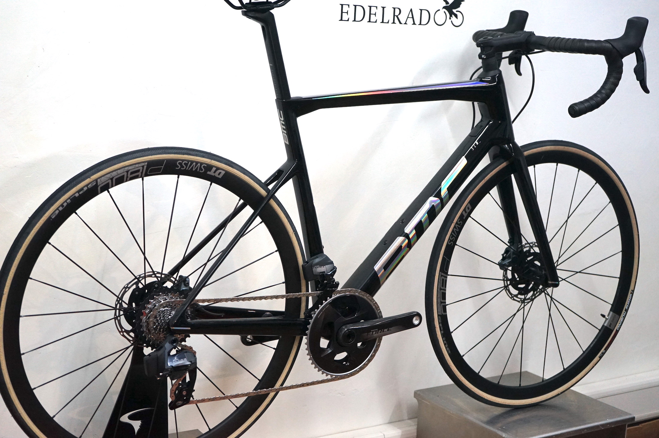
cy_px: 219
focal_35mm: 56
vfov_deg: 24.2
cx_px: 330
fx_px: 1024
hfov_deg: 35.7
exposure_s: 1/160
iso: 2000
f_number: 5
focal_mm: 56
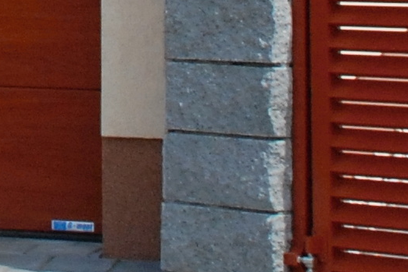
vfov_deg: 5.0
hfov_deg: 7.4
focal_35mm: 267
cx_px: -396
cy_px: -468
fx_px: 3028
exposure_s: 1/400
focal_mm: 24
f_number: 10
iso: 500
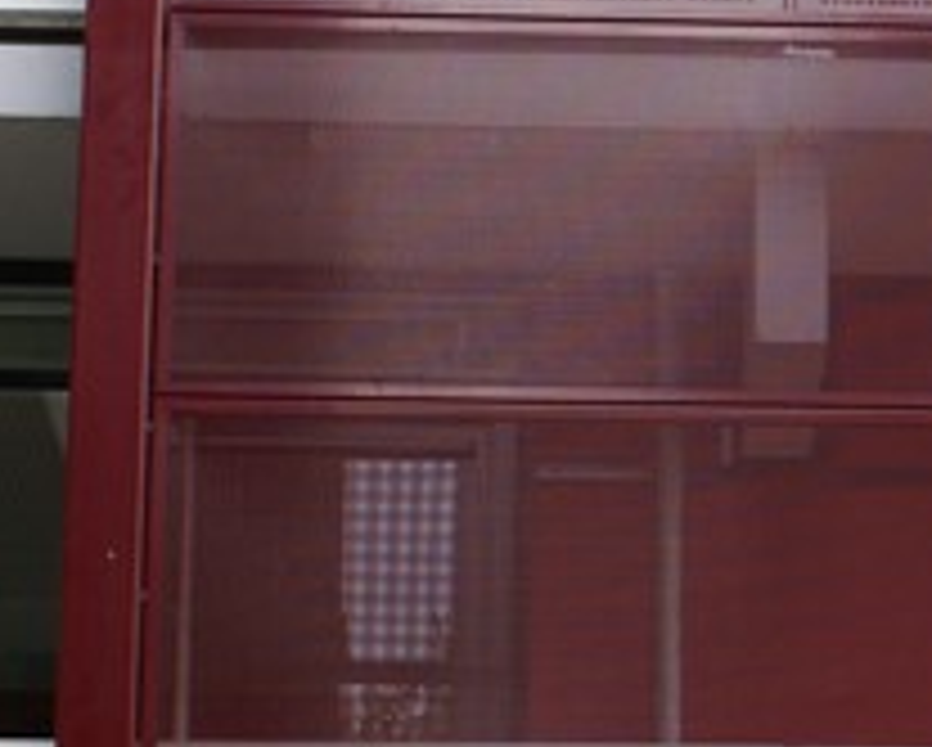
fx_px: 5384
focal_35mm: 195
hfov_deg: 9.6
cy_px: 360
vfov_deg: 7.9
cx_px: 1389
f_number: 7.1
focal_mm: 28
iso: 100
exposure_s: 1/125
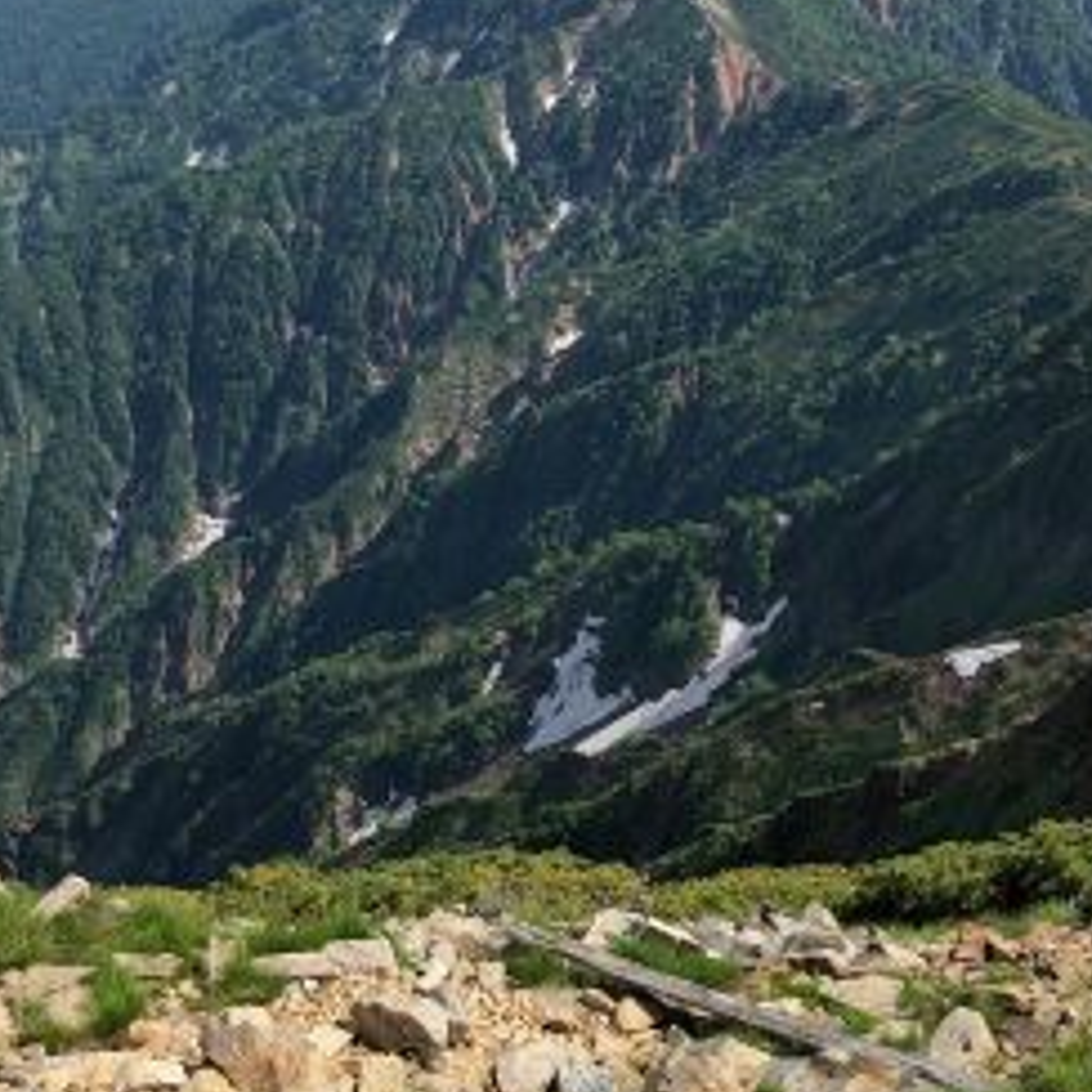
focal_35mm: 65
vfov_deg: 26.2
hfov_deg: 26.5
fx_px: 2320
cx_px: 613
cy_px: 295
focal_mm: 3.99
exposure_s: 1/2000
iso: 20
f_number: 1.8
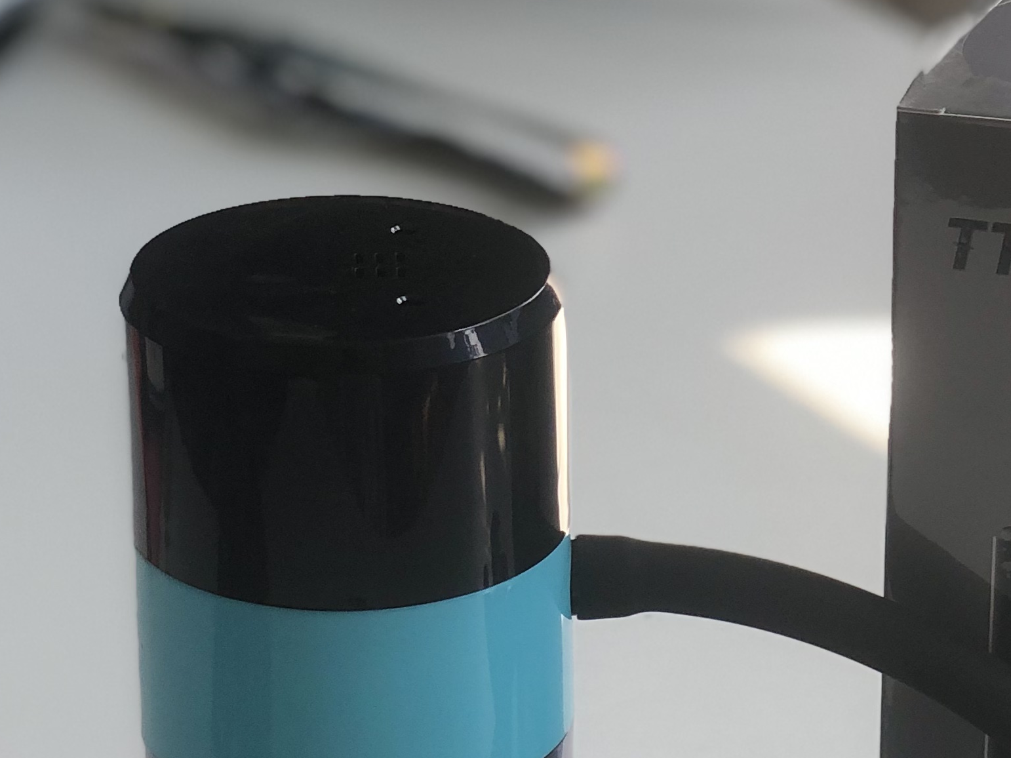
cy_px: 909
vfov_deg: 10.7
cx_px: 820
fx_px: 3971
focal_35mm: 136
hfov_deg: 14.4
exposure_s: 1/120
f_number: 2.4
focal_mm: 6
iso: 25
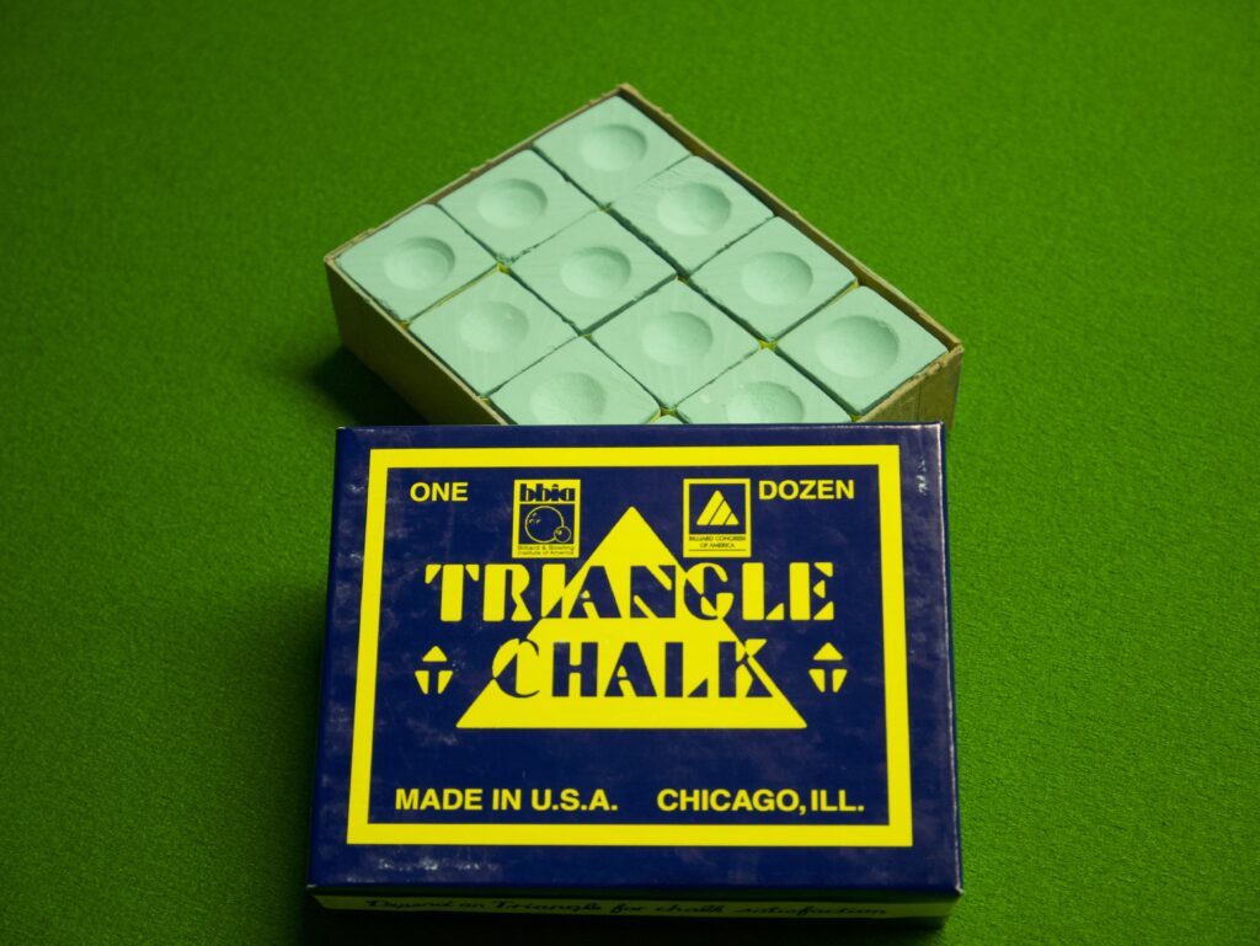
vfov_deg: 24.4
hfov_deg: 32.2
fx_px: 2185
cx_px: 630
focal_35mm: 60
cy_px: 473
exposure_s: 1/60
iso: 800
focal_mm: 30
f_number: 5.6
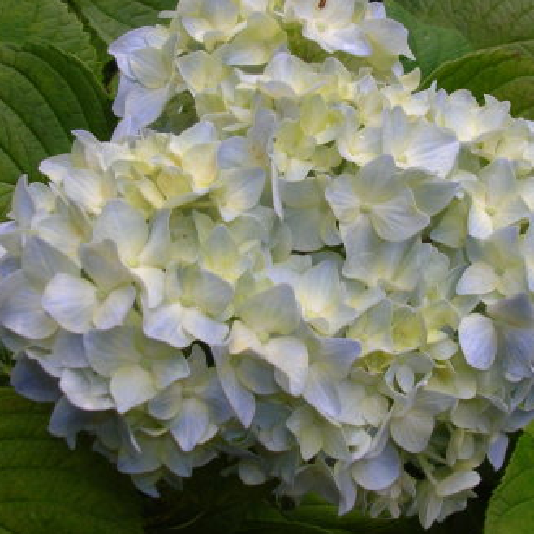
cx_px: 317
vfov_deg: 36.0
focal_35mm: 47
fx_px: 820
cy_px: 248
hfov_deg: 35.9
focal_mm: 5.8
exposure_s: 1/127
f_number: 5.6
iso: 50
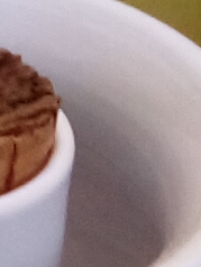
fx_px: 1453
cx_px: -29
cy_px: 303
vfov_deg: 10.4
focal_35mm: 188
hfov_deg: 7.9
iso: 111
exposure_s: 1/33.3
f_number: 2.2
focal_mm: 2.27
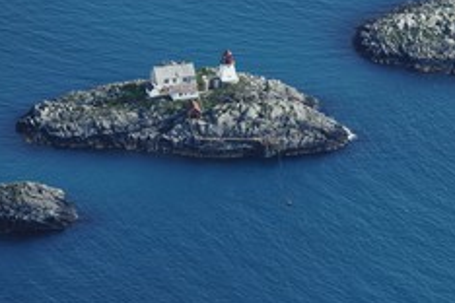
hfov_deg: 3.8
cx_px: 236
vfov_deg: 2.6
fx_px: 6812
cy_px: 103
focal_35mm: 539
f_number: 4
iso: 100
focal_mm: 200
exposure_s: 1/1000
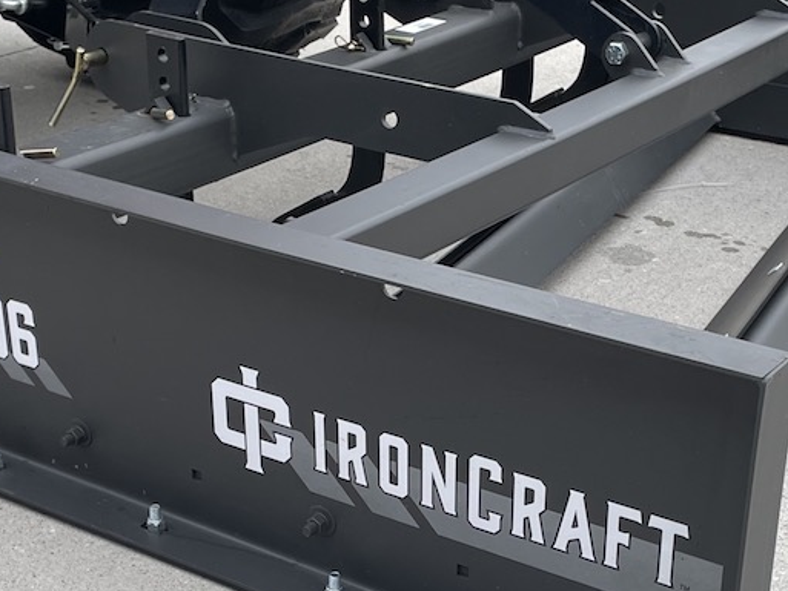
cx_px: 419
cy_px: 457
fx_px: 1662
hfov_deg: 26.7
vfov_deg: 20.0
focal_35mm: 73
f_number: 1.6
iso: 32
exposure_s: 1/171
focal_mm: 4.2
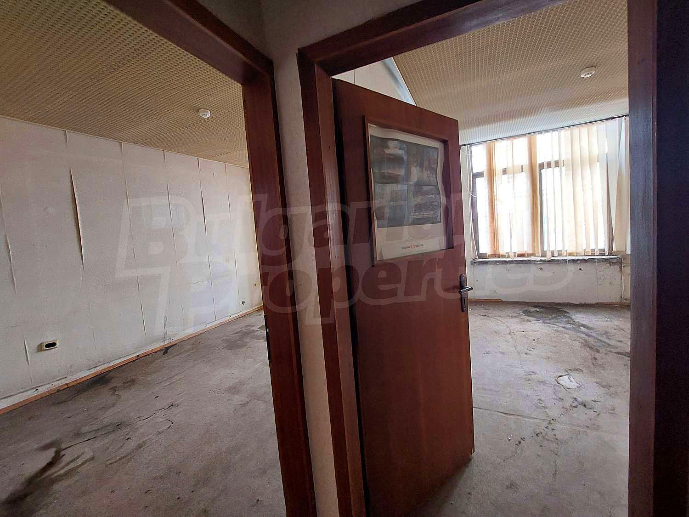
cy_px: 258
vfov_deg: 89.9
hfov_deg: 106.2
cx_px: 344
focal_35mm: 13
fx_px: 259
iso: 250
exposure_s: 1/50
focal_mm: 1.74
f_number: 2.2
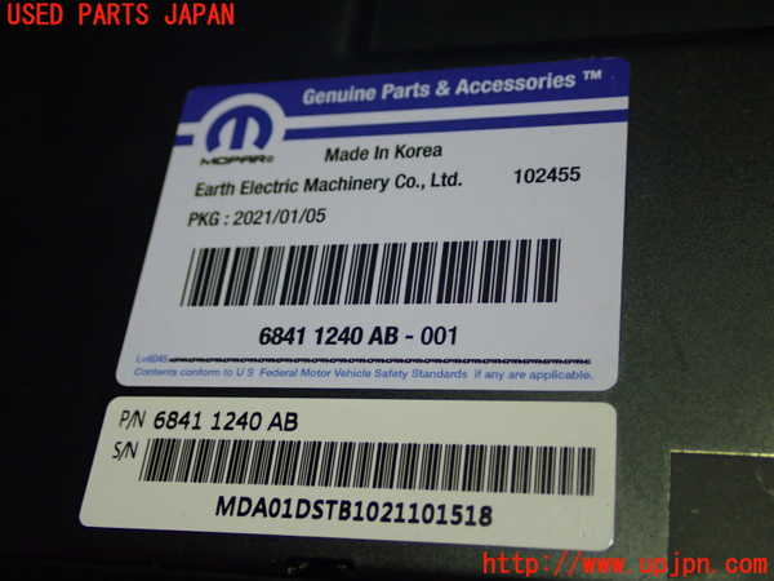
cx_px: 387
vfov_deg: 29.1
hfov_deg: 38.2
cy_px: 290
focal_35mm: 50
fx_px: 1118
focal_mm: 9.01
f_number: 3.2
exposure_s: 1/50
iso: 500
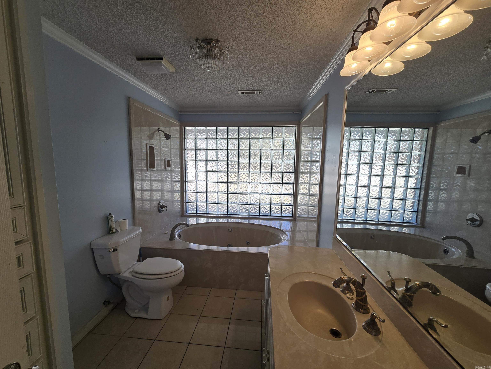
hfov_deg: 106.2
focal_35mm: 13
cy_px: 184
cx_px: 246
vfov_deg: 89.9
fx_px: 184
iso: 50
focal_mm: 2.2
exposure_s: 1/120
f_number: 2.2
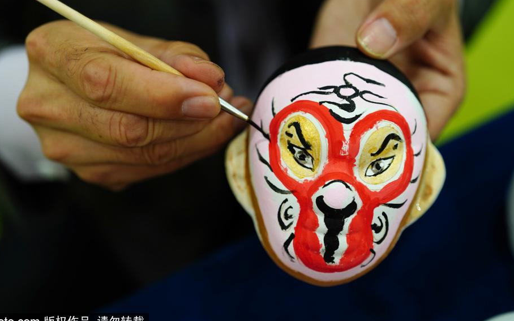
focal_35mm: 46
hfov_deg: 43.5
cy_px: 137
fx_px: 644
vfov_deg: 27.9
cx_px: 249
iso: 320
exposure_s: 1/125
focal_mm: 40
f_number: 2
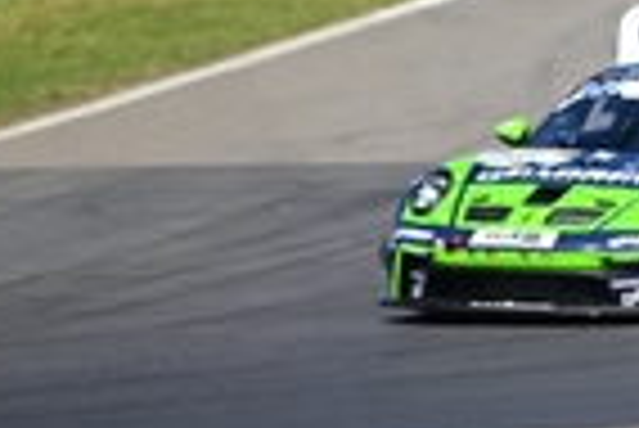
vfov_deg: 1.2
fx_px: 20273
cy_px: 54
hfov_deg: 1.8
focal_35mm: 1141
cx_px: 1071
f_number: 2.8
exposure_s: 1/2000
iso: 90
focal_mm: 270
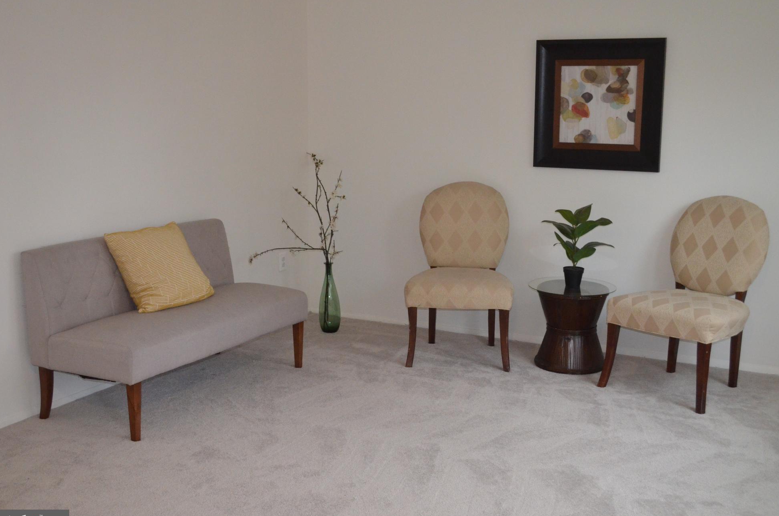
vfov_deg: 32.5
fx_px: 885
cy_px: 267
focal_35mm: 41
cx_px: 391
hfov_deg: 47.5
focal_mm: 26
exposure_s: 1/60
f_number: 4.2
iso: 2800
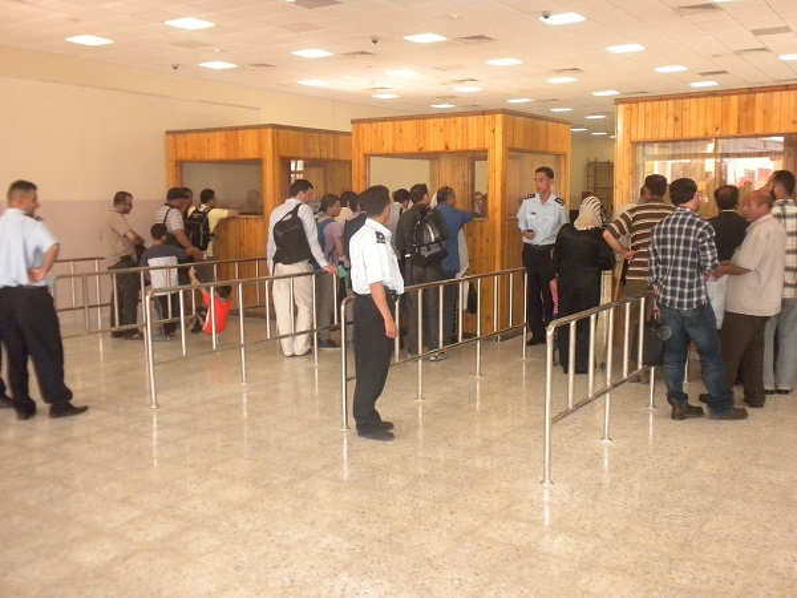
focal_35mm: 37
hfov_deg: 50.1
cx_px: 398
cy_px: 299
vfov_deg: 38.7
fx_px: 852
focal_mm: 6.6
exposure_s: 1/60.3
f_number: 3.5
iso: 400
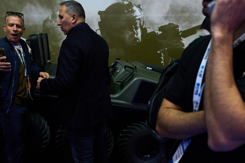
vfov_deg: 29.7
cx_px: 132
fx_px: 306
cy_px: 103
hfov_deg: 43.6
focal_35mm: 45
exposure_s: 1/200
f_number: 5
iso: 640
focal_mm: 35
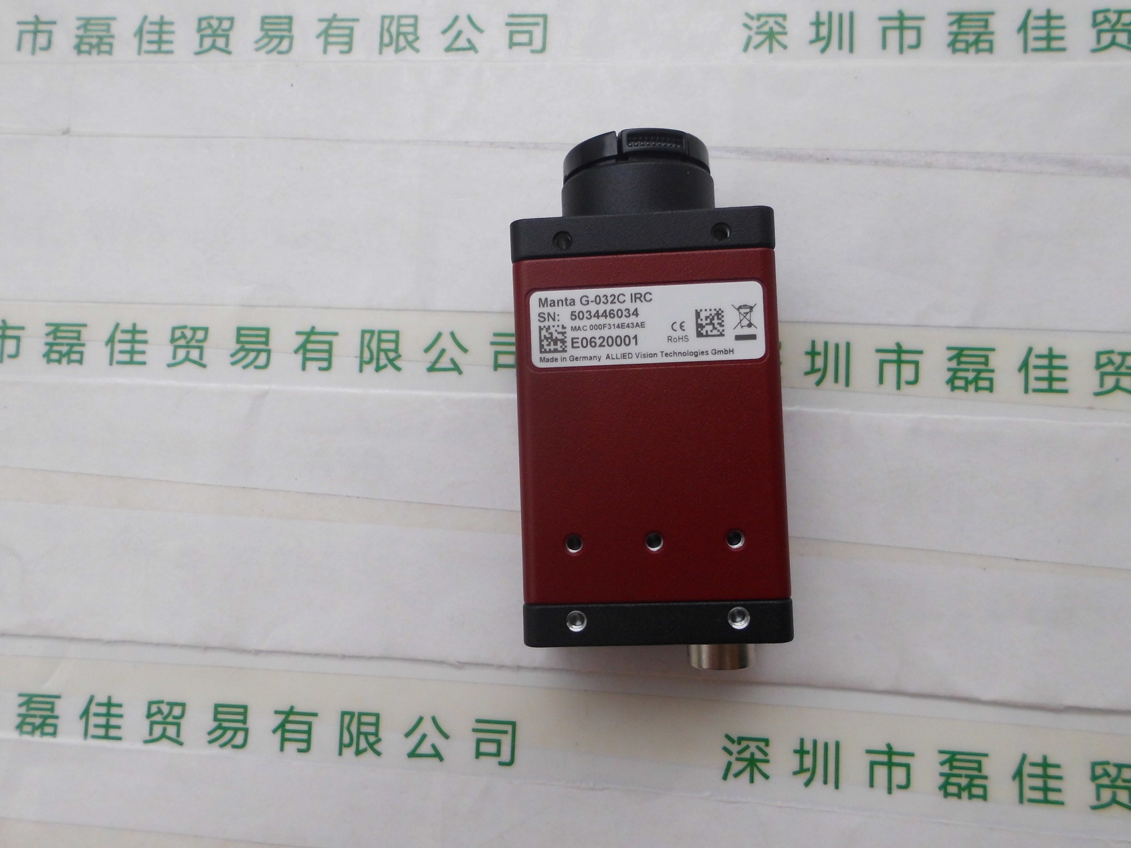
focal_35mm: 26
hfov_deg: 67.3
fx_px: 849
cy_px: 424
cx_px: 566
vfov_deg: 53.1
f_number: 3.2
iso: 100
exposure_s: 1/317
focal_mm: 4.6
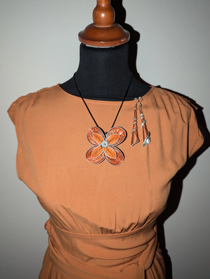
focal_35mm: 24
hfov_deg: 56.9
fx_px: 194
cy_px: 140
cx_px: 105
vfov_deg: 71.5
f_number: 1.85
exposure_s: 1/80.7
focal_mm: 6.81
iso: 553
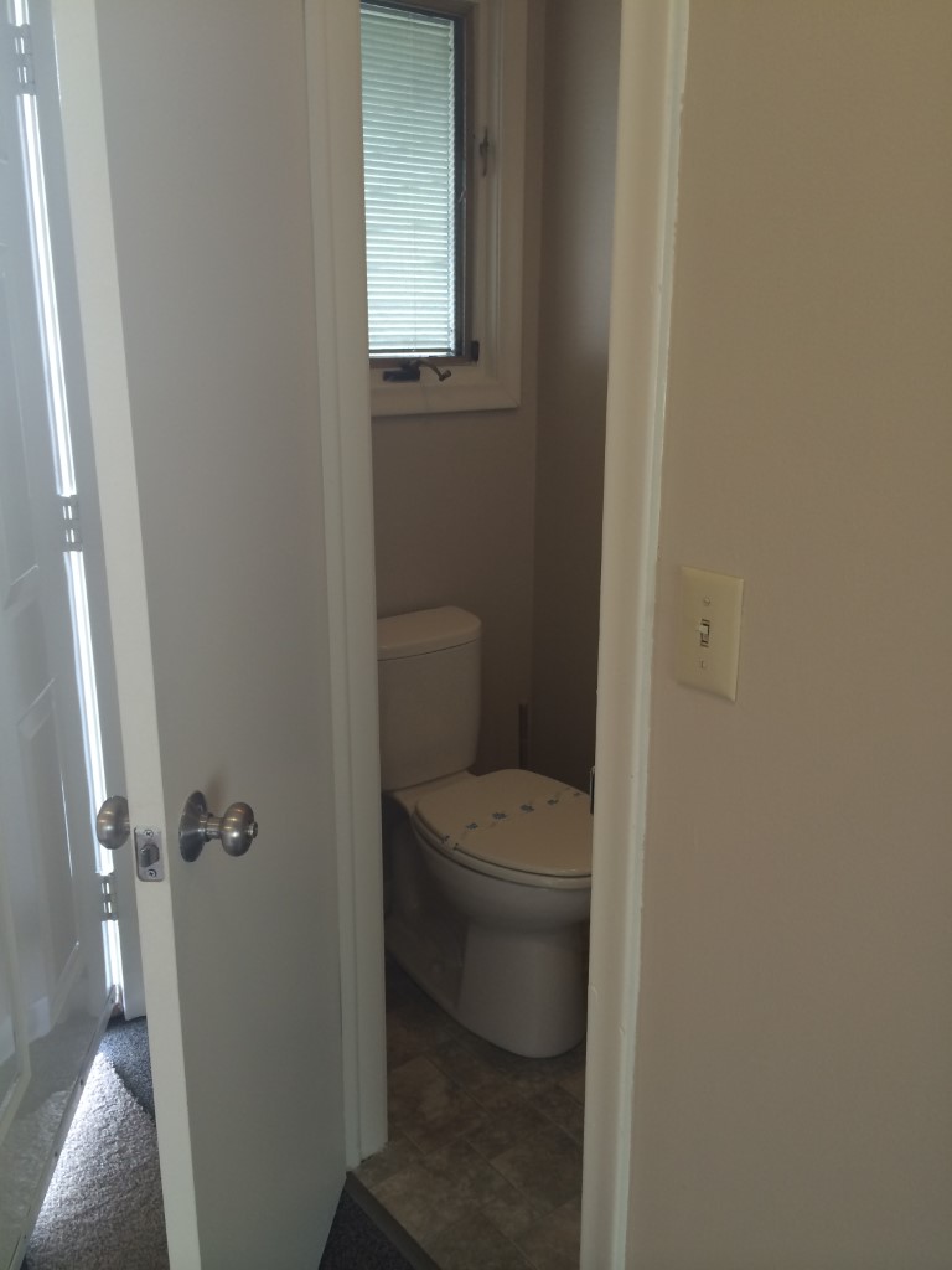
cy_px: 635
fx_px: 1100
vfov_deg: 60.0
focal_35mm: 30
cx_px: 476
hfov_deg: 46.8
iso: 64
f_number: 2.2
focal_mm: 4.12
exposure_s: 1/30
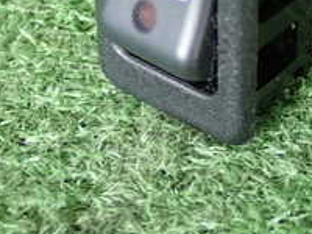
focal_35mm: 132
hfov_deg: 14.6
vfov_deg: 10.9
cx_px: 337
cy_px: -78
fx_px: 1190
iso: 400
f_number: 2.9
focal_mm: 7.84
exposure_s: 1/40
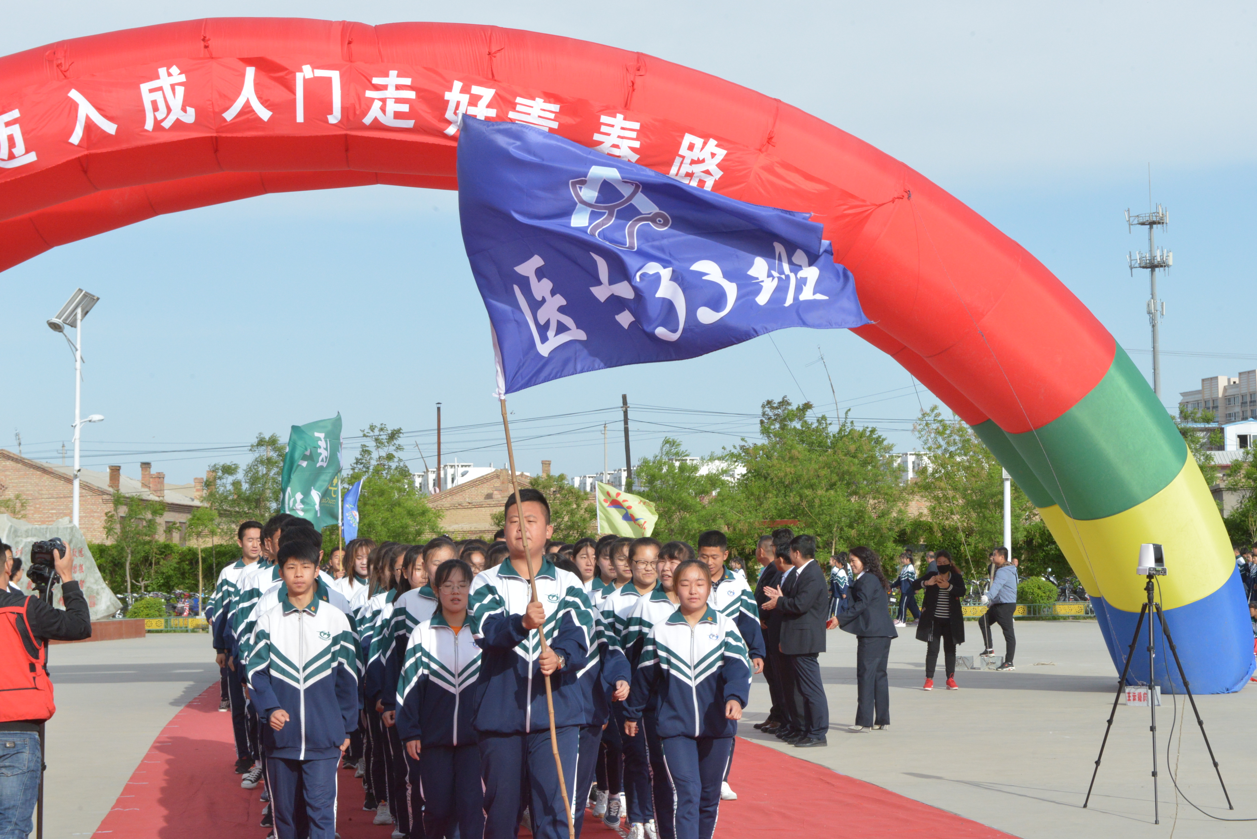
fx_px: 2305
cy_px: 420
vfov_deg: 20.6
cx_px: 628
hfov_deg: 30.5
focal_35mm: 66
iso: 3200
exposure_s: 1/1000
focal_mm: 66
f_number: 16
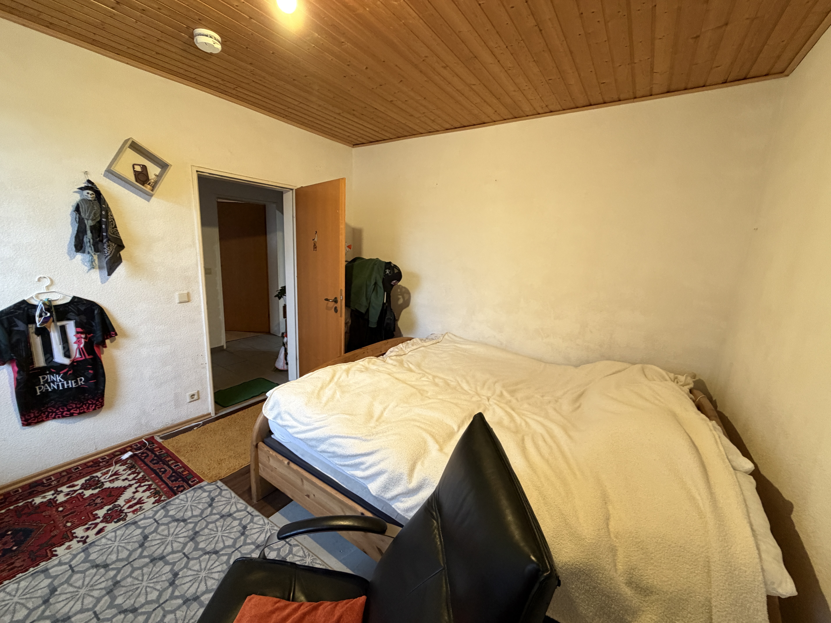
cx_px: 416
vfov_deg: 85.7
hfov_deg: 102.1
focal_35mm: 14
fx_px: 336
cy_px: 312
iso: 320
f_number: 2.2
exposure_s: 1/50
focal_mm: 2.22
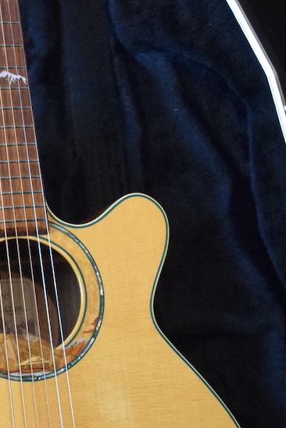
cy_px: 175
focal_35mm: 123
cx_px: -21
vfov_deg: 16.6
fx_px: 1466
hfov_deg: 11.0
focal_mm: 30
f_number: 4.2
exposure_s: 1/60
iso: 2500
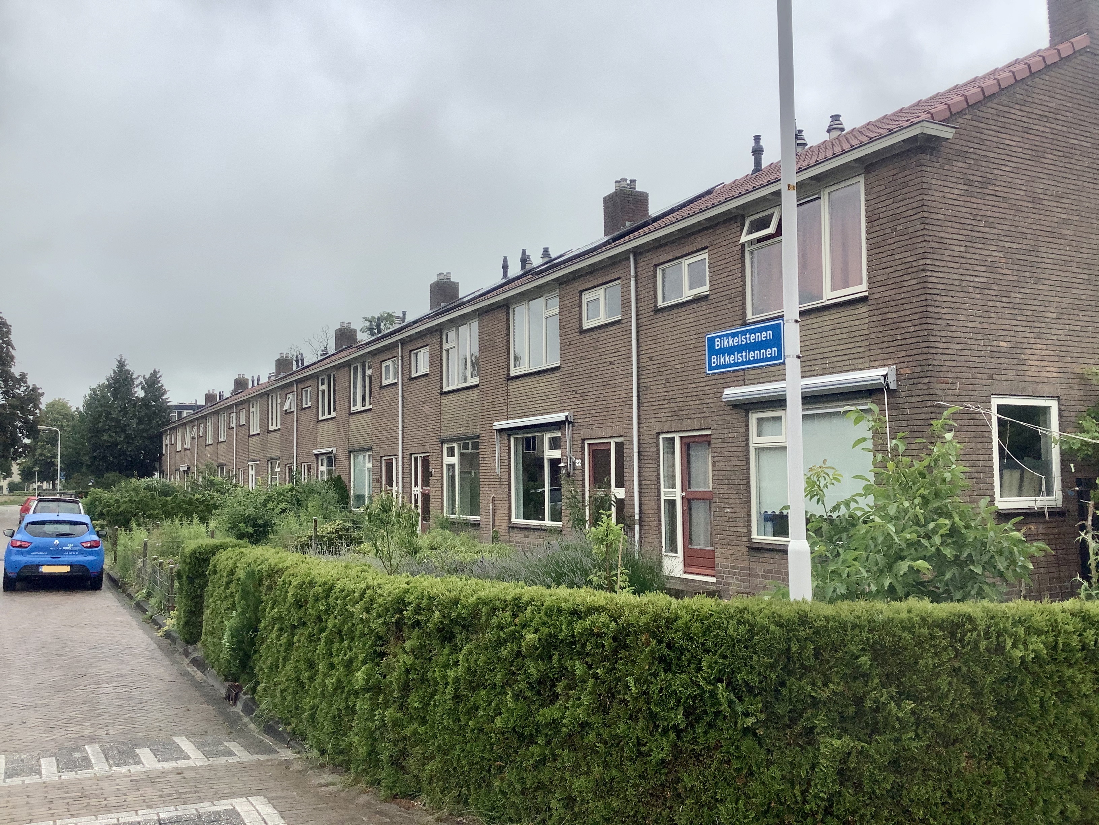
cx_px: 550
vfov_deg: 45.4
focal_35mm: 31
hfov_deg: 58.4
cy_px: 412
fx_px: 984
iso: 25
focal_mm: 3.3
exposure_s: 1/741
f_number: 2.4
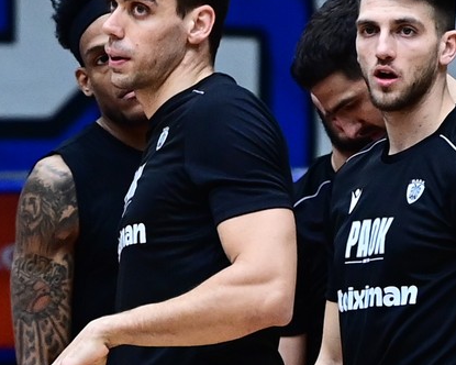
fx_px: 6775
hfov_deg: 3.9
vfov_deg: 3.1
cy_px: 288
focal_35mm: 502
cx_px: 147
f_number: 3.2
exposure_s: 1/640
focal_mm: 185
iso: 3200
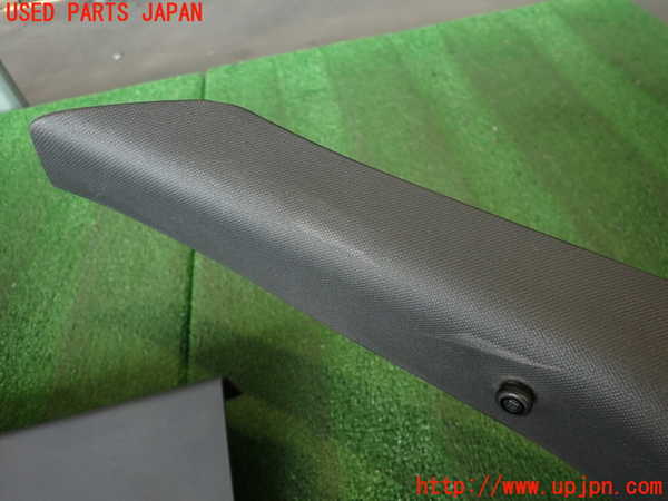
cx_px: 334
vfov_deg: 54.9
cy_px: 250
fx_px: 482
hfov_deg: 69.4
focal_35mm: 25
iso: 200
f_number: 2
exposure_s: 1/60
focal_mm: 4.5
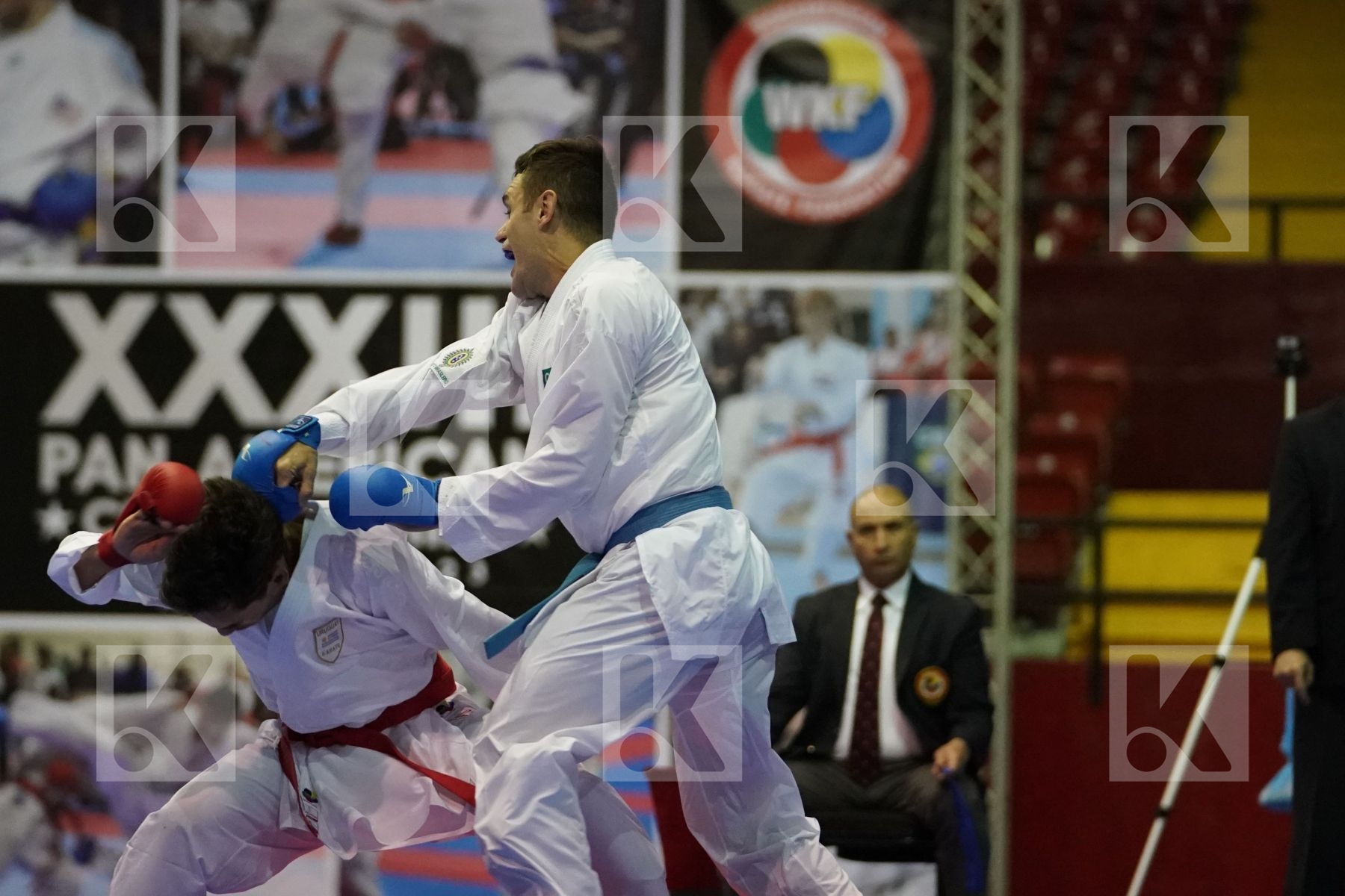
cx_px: 672
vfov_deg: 7.5
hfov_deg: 11.2
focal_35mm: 184
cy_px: 448
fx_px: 6874
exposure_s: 1/800
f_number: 2.8
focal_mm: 123
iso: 6400
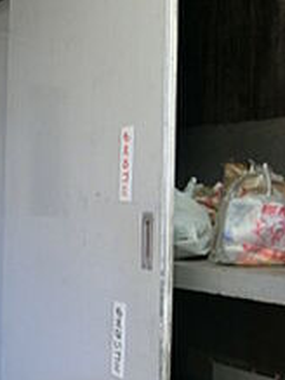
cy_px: 212
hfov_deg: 27.8
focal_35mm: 52
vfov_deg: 36.8
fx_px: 571
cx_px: 92
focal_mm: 4.06
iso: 400
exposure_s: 1/8
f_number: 2.7
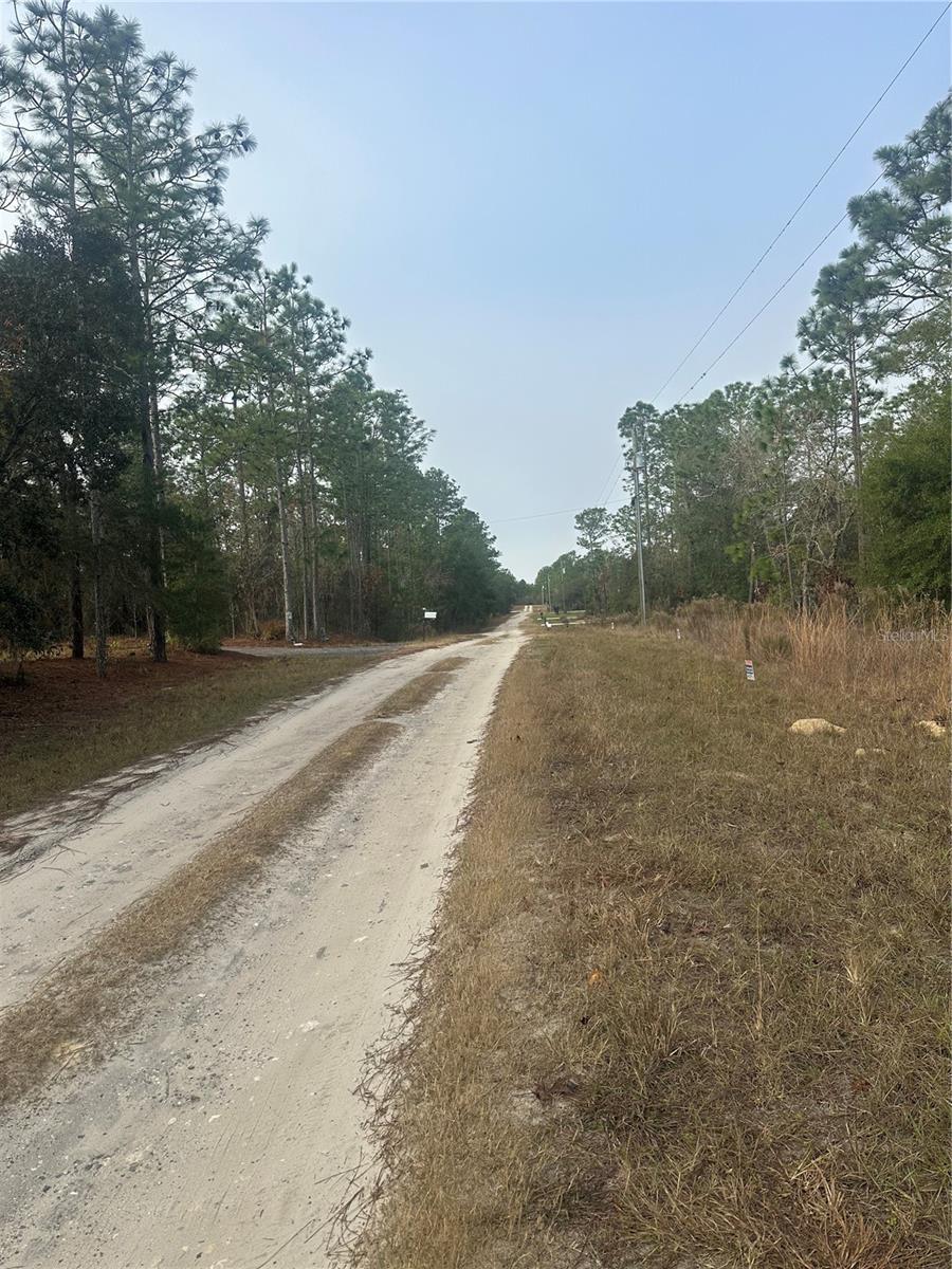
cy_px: 634
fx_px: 880
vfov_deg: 71.6
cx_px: 476
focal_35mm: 24
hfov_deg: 56.8
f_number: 1.78
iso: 80
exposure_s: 1/2028
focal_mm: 6.86
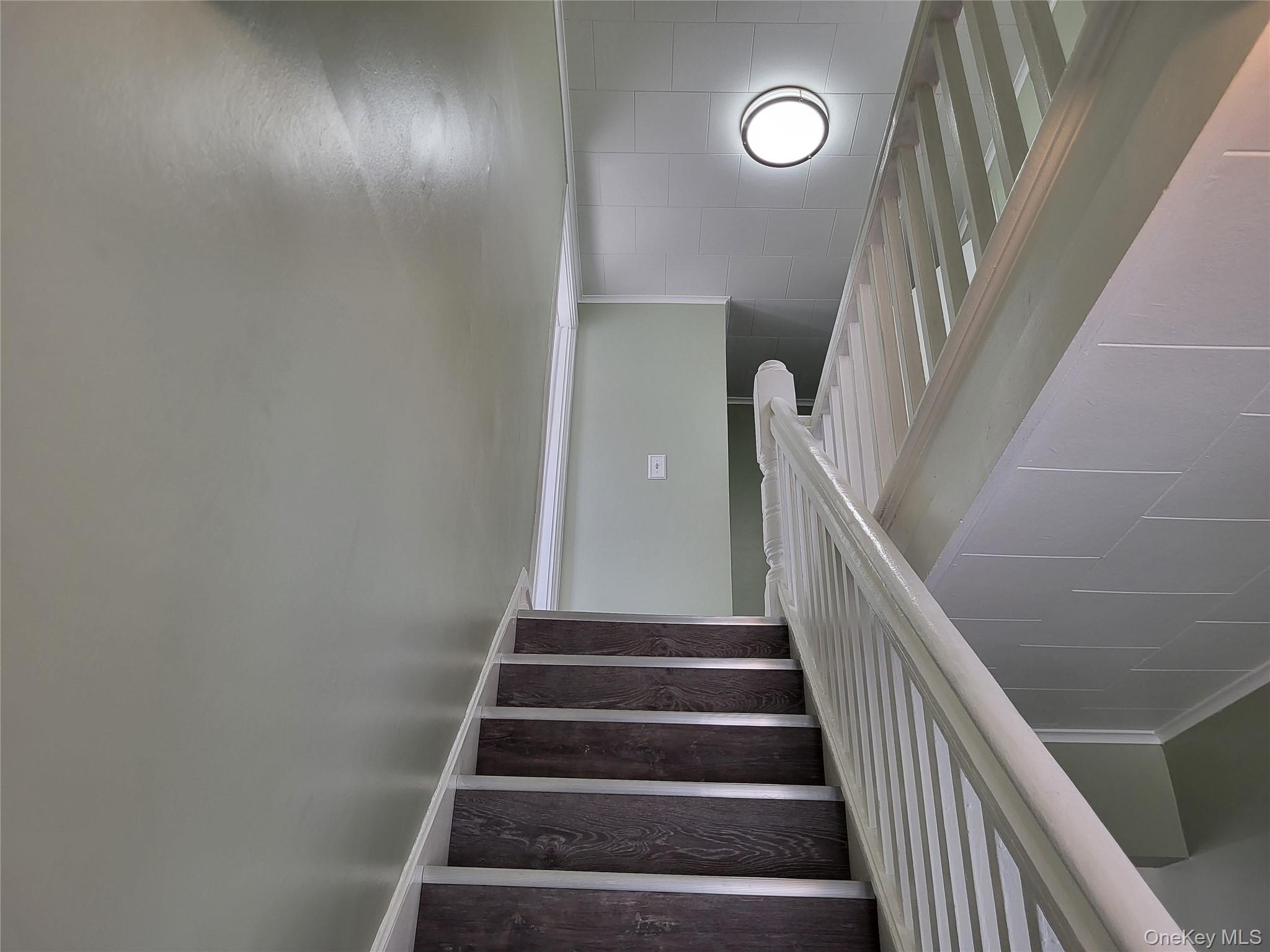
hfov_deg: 67.3
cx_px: 635
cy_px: 476
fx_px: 954
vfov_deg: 53.1
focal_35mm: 26
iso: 100
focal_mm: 5.4
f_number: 1.8
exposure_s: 1/120
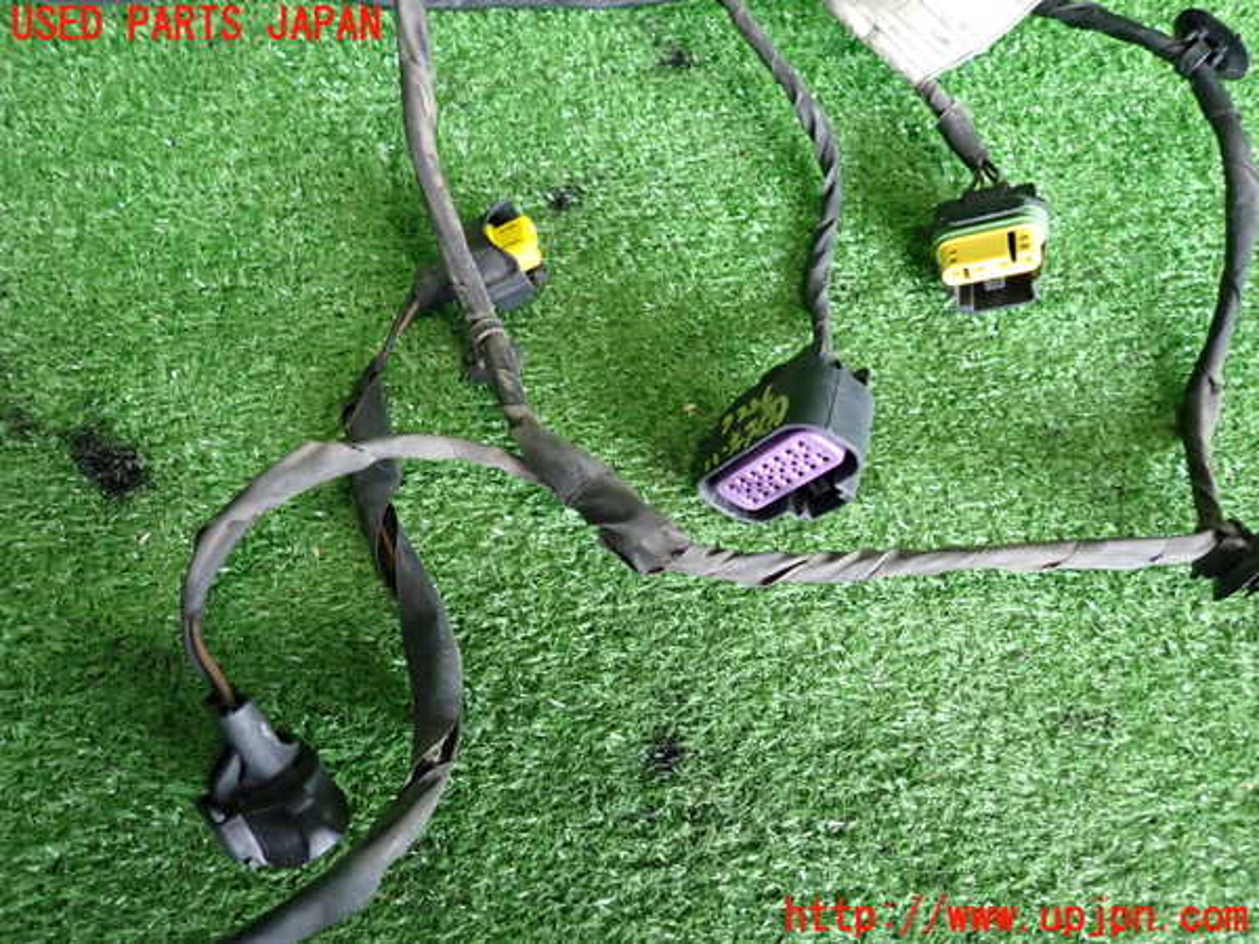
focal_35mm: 25
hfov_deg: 69.4
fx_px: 909
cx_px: 630
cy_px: 472
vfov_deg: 54.9
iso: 320
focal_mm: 4.5
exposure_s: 1/30
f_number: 2
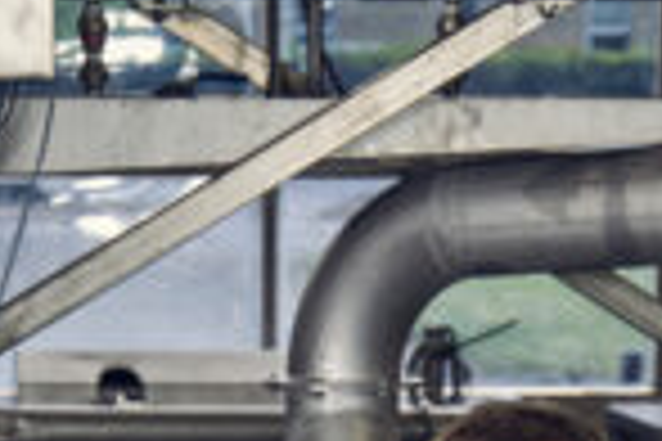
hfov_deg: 7.5
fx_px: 5075
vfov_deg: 4.9
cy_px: 864
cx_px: 306
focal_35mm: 276
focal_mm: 53
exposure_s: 1/160
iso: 200
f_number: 4.5
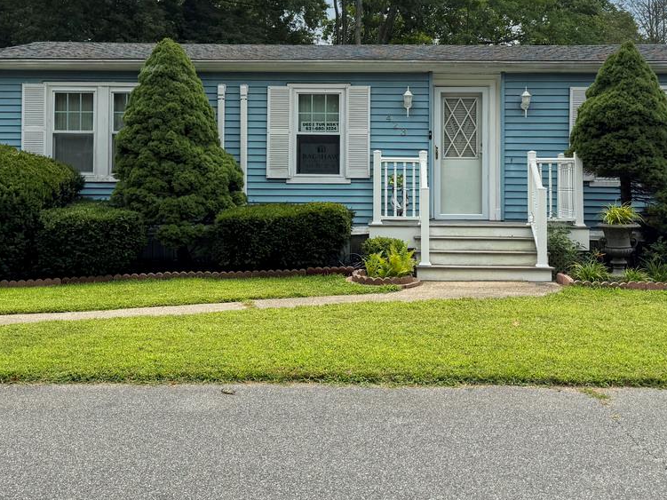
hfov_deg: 42.1
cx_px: 337
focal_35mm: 45
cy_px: 139
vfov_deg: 31.7
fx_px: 867
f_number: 1.8
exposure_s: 1/3597
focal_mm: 6.76
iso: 80
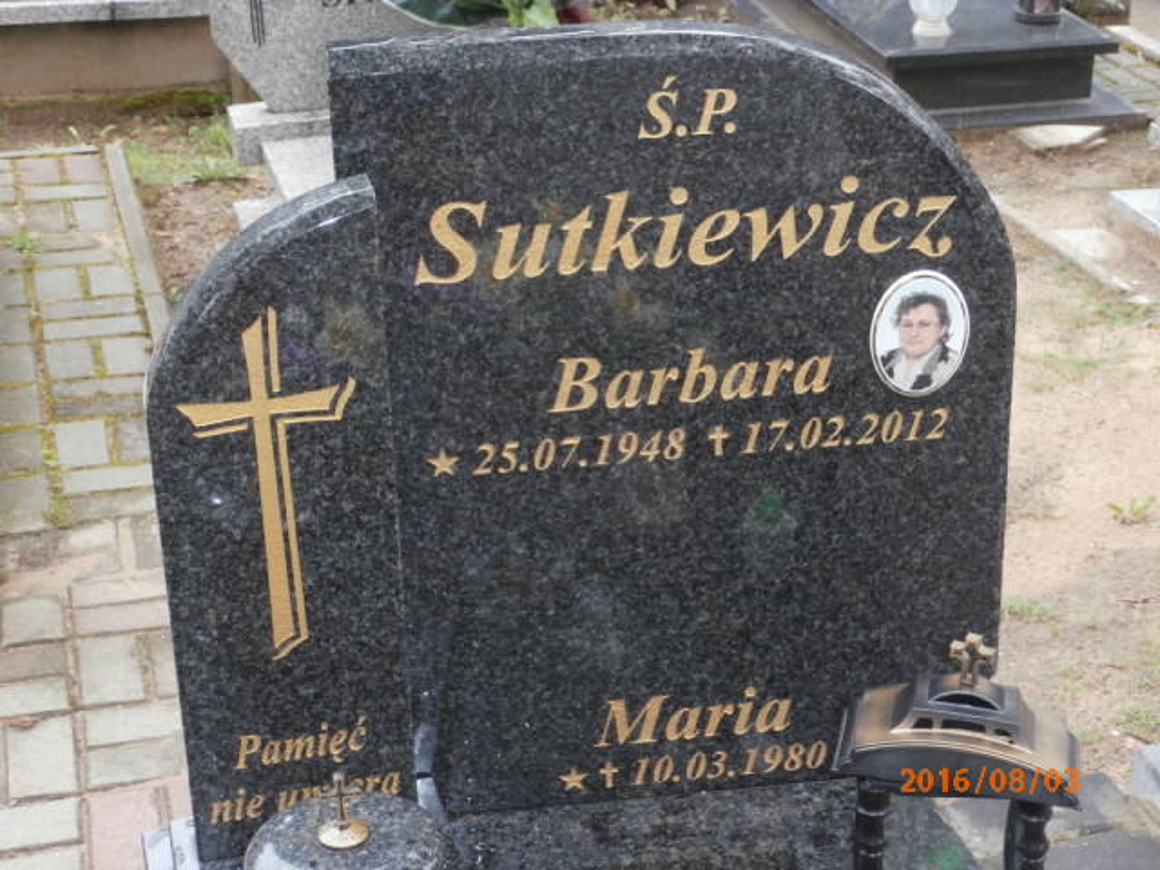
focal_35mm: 68
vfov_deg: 21.6
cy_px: 435
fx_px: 2279
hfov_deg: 28.6
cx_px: 580
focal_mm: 12.1
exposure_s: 1/40
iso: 200
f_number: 4.7
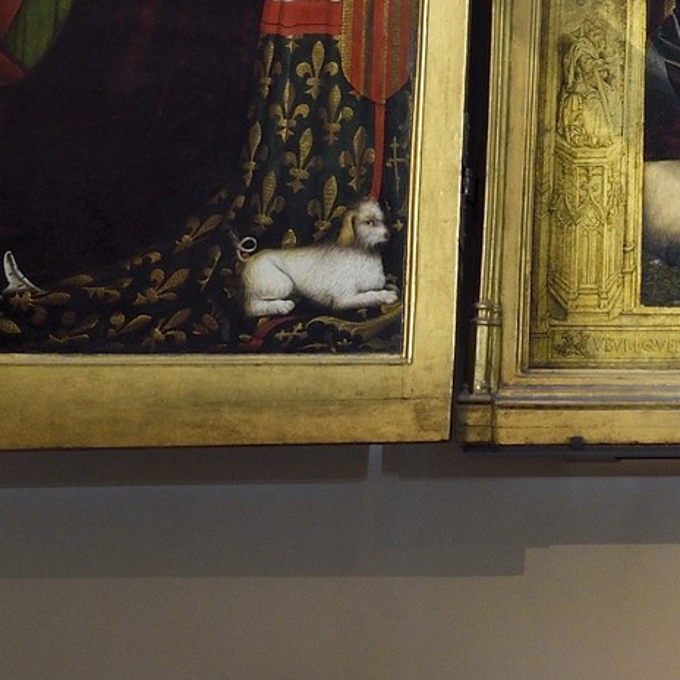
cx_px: 1038
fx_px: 3712
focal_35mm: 167
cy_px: -406
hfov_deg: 10.1
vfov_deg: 10.1
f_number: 7.1
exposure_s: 1/2
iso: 800
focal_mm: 38
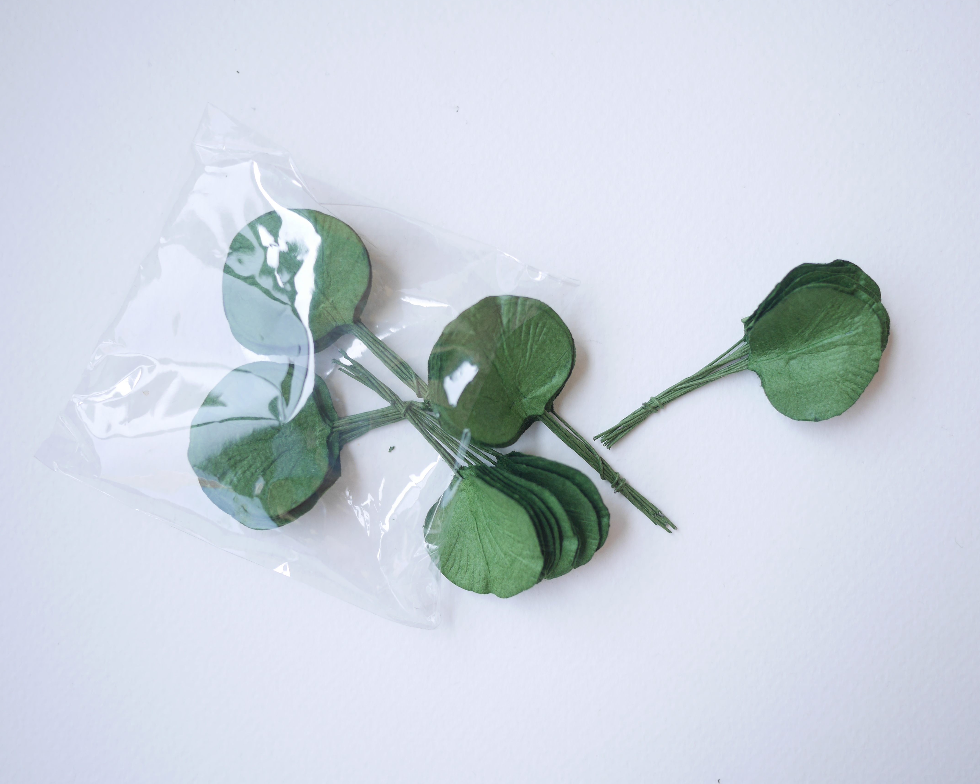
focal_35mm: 42
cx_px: 522
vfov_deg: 35.7
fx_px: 1218
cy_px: 390
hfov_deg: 43.8
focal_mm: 20
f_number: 2.2
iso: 200
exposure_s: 1/200
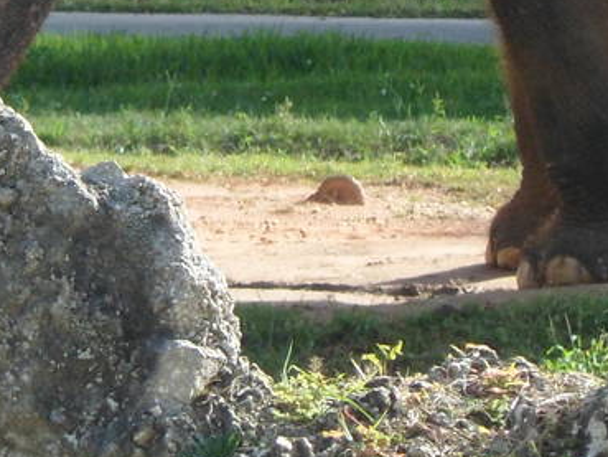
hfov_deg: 1.7
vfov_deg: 1.3
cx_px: -96
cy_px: -247
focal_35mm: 1171
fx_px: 20574
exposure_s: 1/180
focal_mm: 46.8
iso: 80
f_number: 5.9
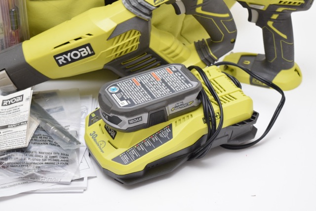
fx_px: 724
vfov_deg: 16.6
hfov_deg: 24.6
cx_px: 158
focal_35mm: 82
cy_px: 106
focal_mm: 55
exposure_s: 1/125
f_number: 5.6
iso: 1600
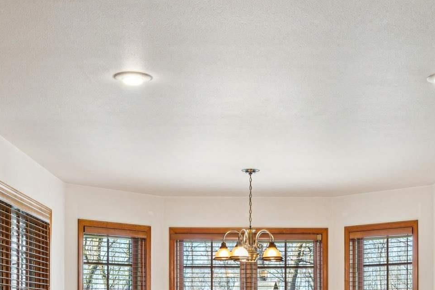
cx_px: 257
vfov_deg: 19.3
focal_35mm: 68
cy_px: 314
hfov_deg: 29.7
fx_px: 817
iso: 400
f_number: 13
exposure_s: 1/6
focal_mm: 21.2
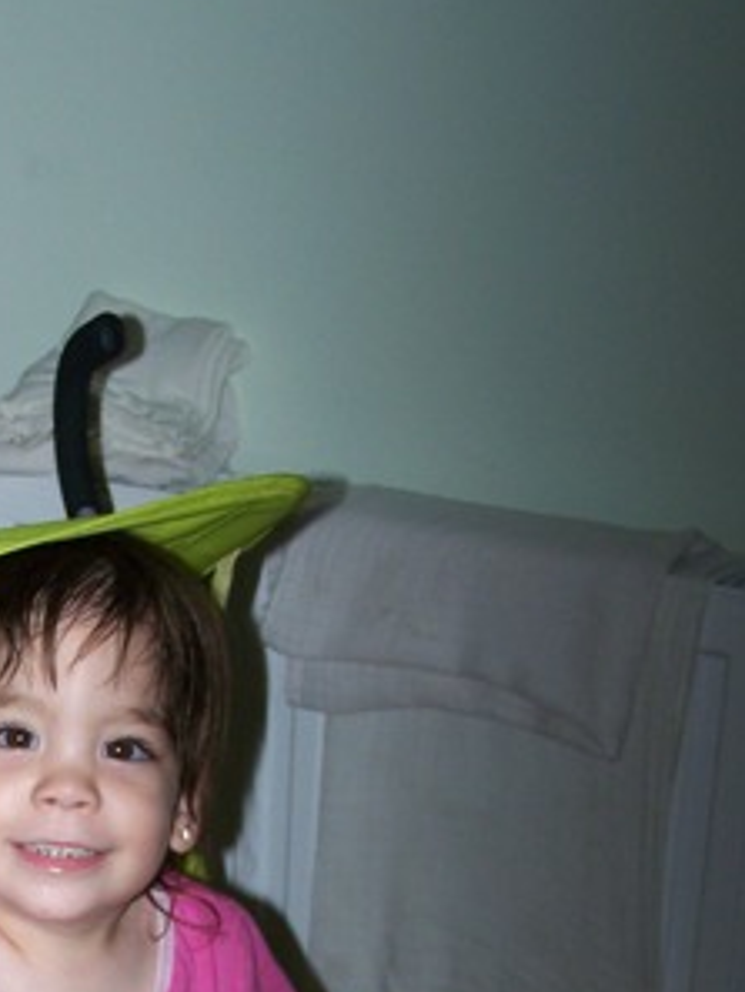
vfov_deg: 19.7
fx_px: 2781
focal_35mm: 97
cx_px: 15
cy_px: 962
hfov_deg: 15.0
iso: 80
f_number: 3
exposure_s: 1/60
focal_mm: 8
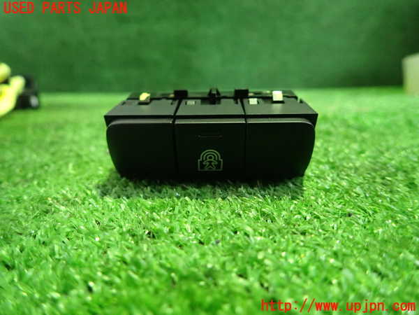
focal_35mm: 25
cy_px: 158
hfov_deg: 69.4
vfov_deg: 54.9
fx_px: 303
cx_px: 210
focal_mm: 4.5
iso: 800
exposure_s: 1/30
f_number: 2
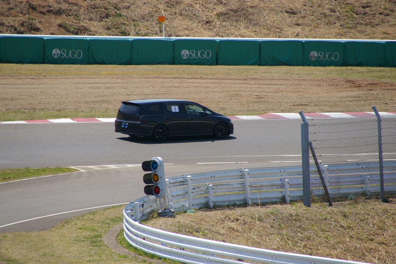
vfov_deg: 3.7
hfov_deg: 5.5
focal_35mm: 375
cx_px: 198
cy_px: 132
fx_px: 4123
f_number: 8
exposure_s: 1/500
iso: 200
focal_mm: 250
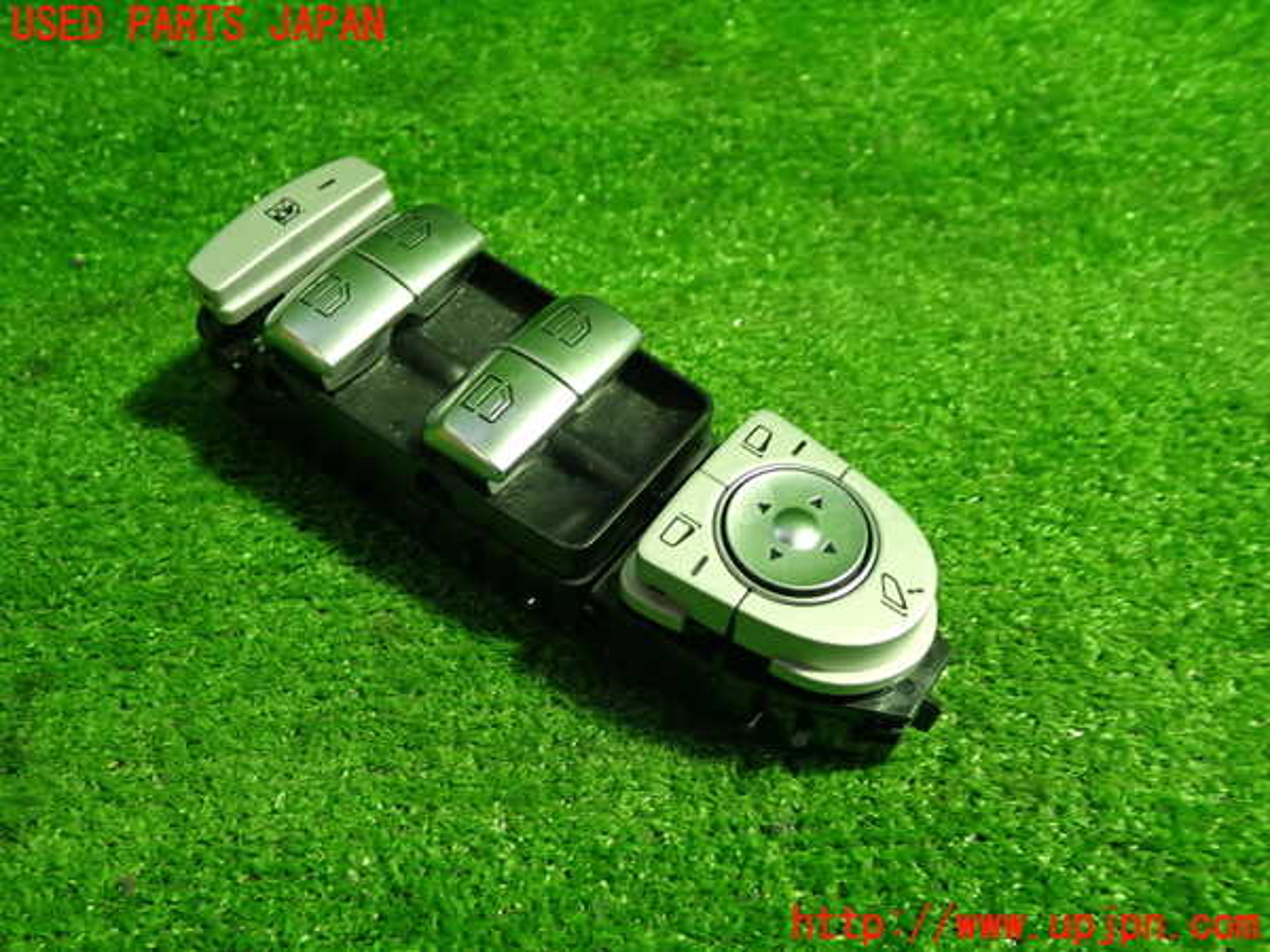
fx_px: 1101
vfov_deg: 46.8
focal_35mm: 30
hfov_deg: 60.0
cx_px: 635
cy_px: 476
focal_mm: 5.4
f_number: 2.3
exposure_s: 1/30
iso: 320
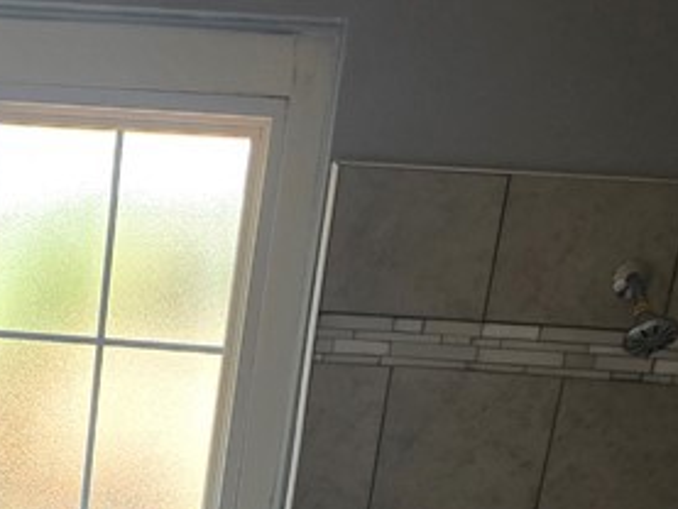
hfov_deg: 35.8
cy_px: 624
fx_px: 941
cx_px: 2
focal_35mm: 48
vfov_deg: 26.6
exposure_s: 1/60
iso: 250
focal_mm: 2.2
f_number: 1.9
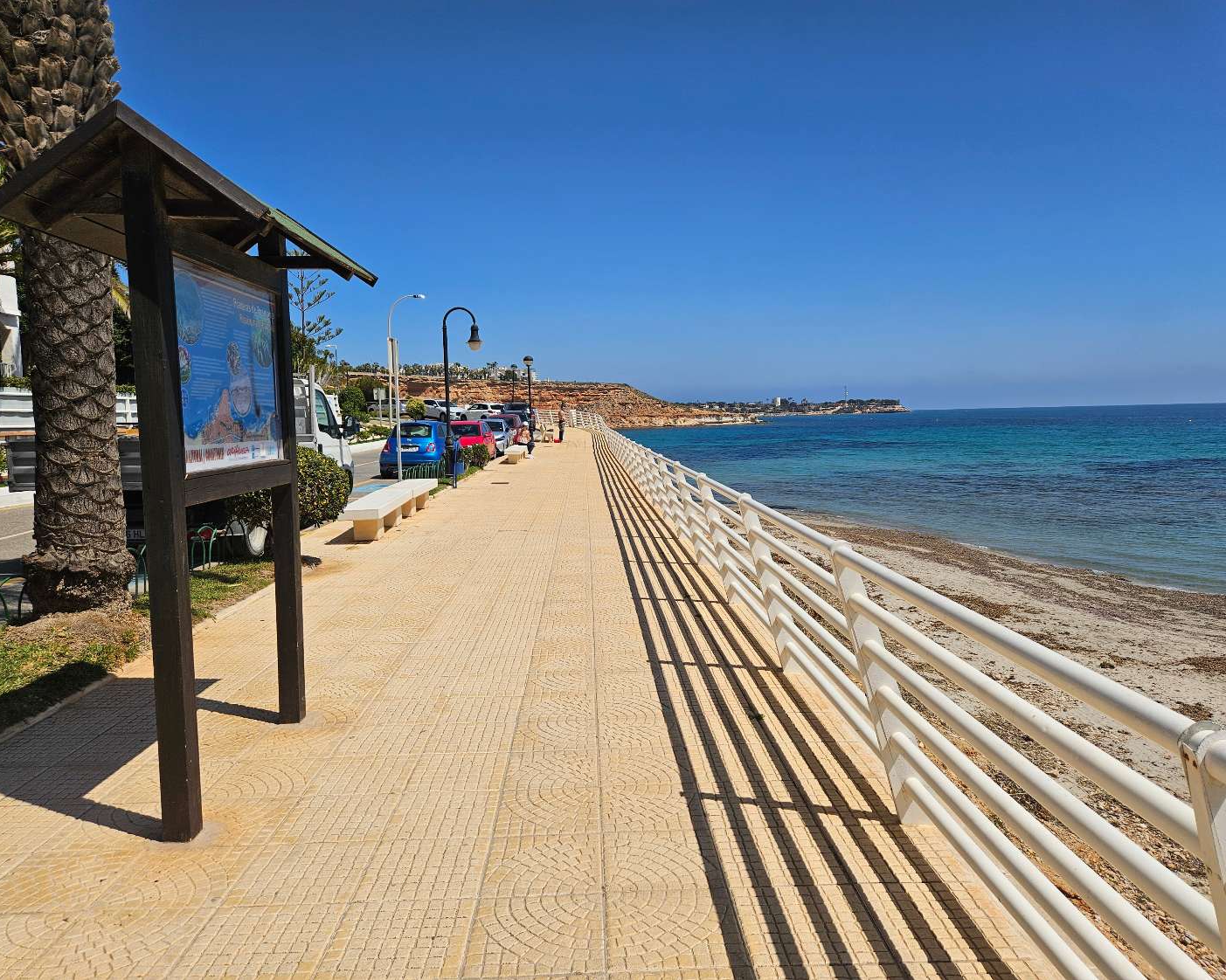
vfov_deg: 58.8
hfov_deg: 70.3
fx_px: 871
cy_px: 490
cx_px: 609
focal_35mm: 24
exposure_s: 1/4692
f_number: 1.8
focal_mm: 5.4
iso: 25
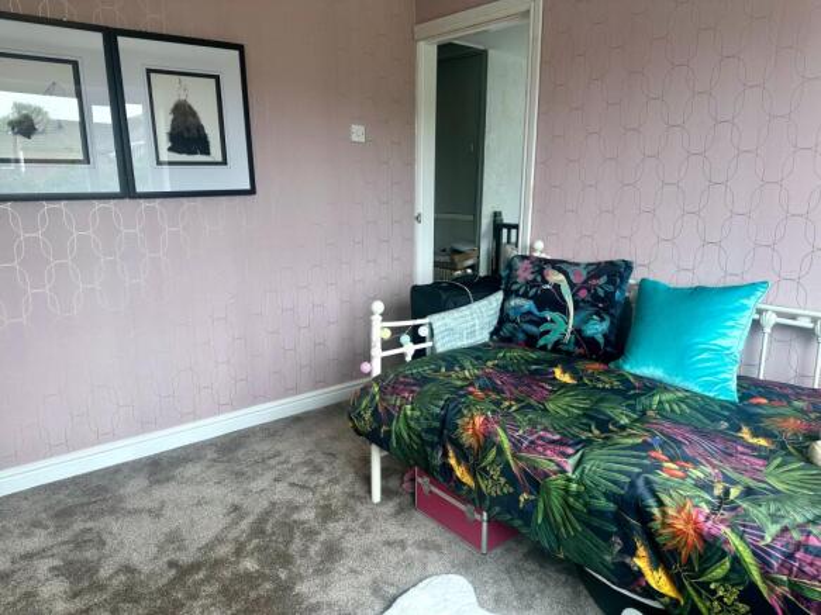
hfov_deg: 71.6
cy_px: 308
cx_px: 410
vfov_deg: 56.8
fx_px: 569
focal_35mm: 24
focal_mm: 6.86
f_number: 1.78
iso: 64
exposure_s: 1/121
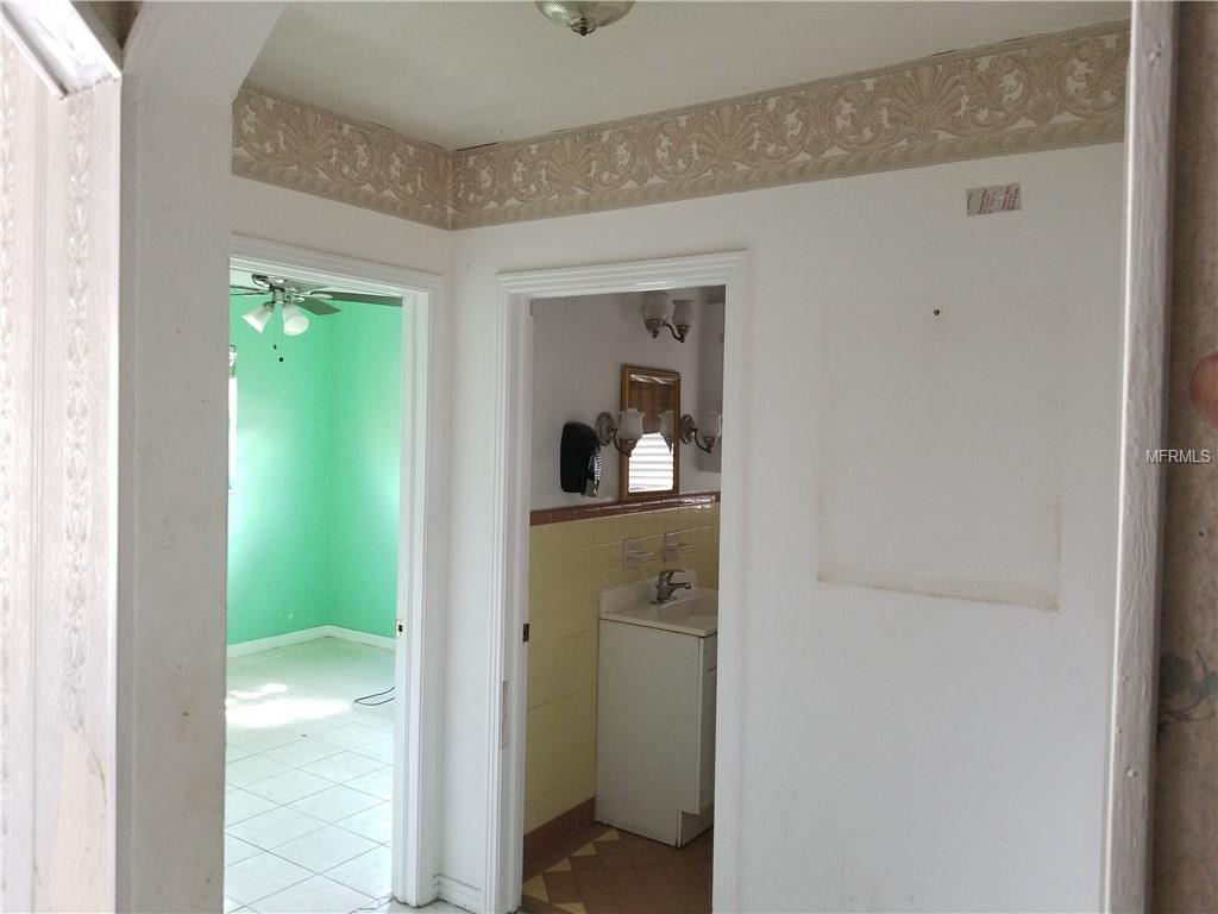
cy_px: 457
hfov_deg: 67.3
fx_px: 915
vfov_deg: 53.1
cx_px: 609
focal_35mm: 26
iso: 250
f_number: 1.7
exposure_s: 1/30
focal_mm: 4.25
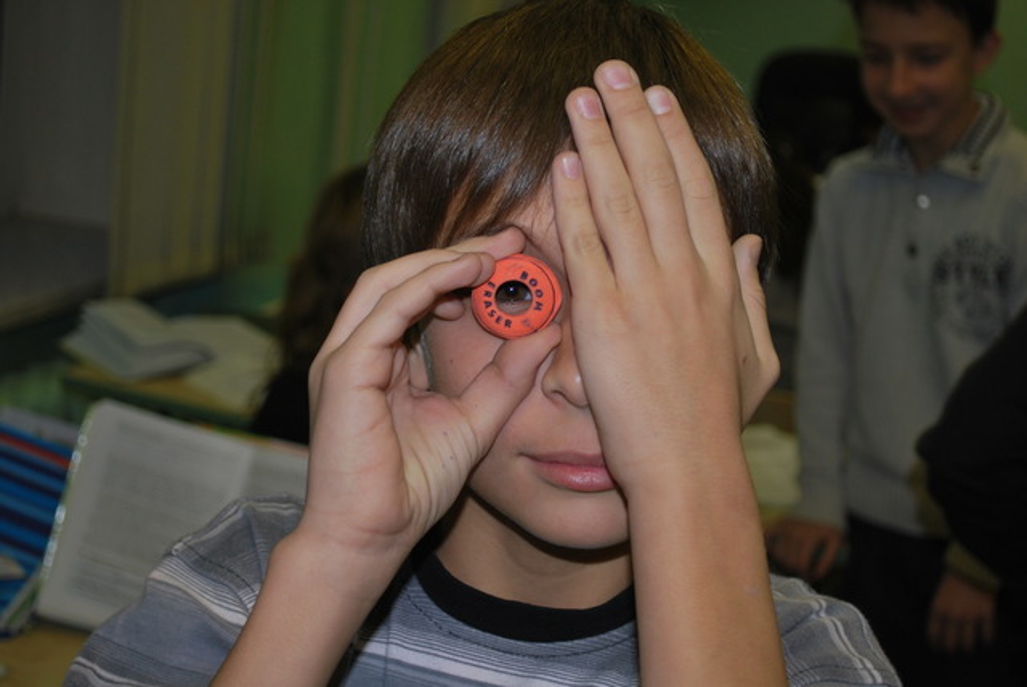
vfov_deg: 22.7
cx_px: 514
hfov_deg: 33.4
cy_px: 344
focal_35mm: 60
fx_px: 1713
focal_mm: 40
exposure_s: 1/60
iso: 200
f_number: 5.3
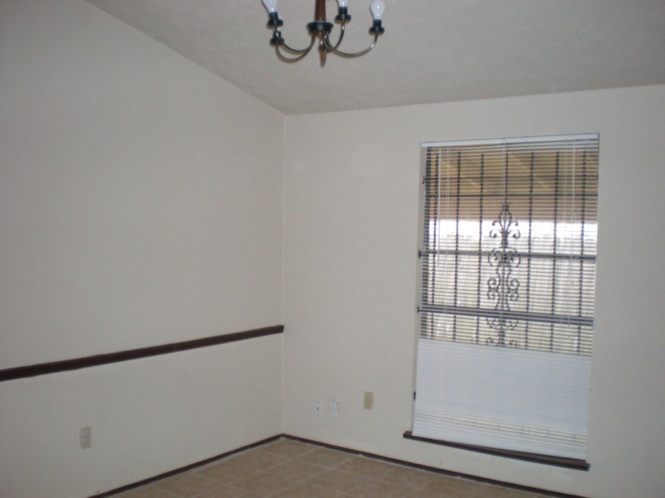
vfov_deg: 37.7
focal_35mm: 38
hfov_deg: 49.0
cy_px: 249
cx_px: 332
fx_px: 730
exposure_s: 1/60
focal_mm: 6.3
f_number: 3.1
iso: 275
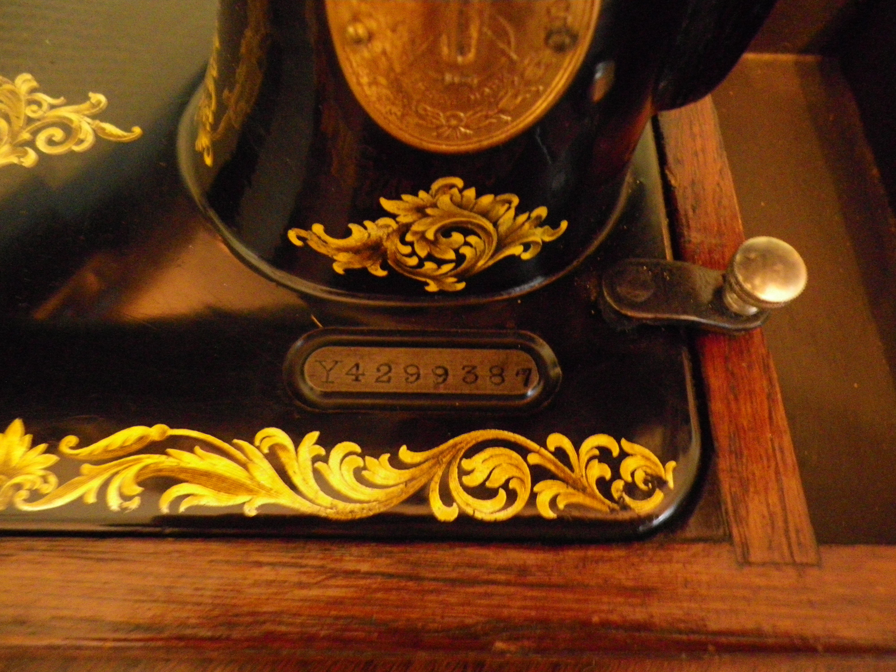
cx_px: 448
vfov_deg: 49.7
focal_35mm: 28
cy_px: 336
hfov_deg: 63.4
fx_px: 725
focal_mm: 4.9
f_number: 2.6
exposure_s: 1/4
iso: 800
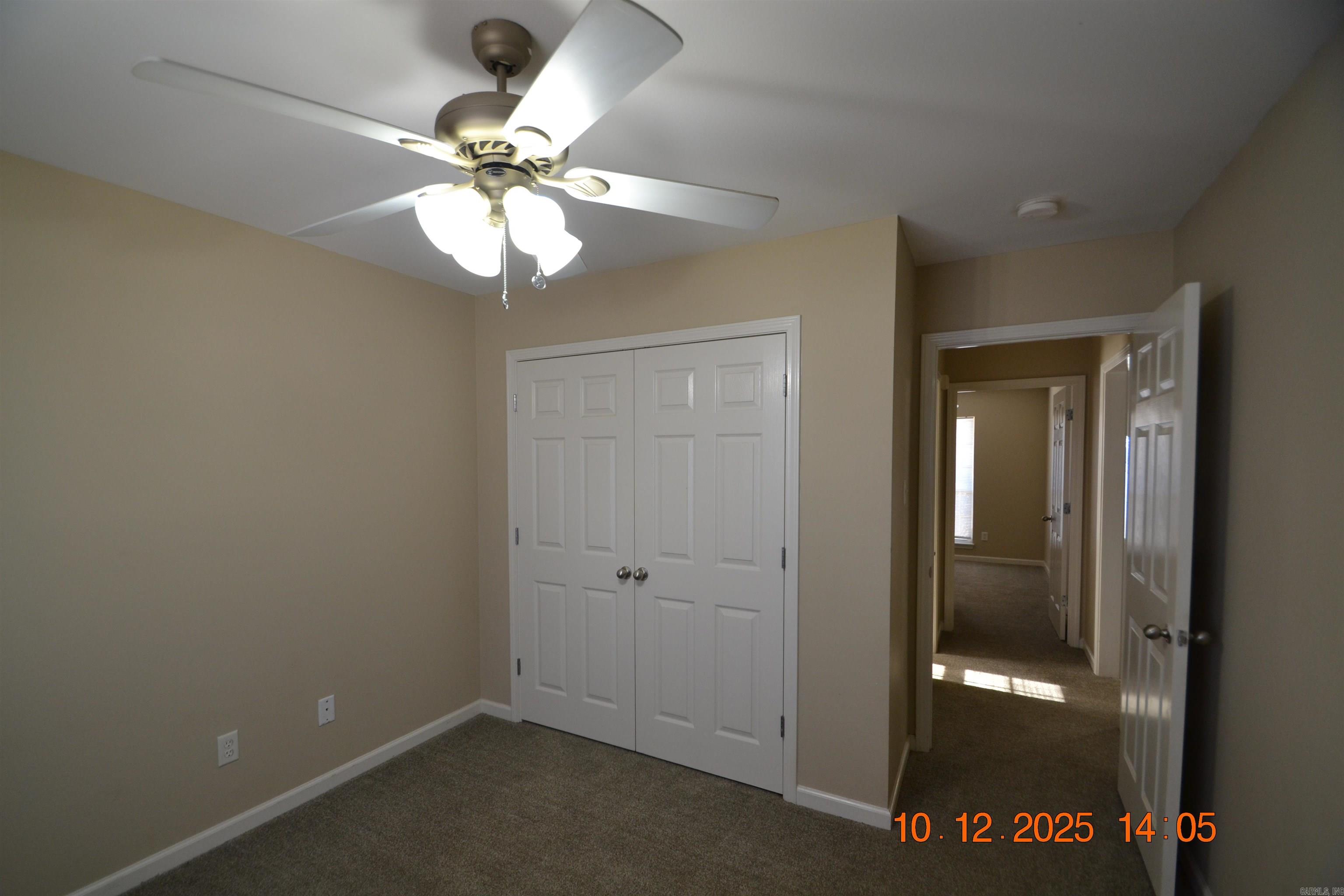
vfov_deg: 77.3
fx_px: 560
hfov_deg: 100.4
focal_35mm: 15
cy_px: 448
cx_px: 672
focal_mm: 10
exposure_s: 1/60
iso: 400
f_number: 4
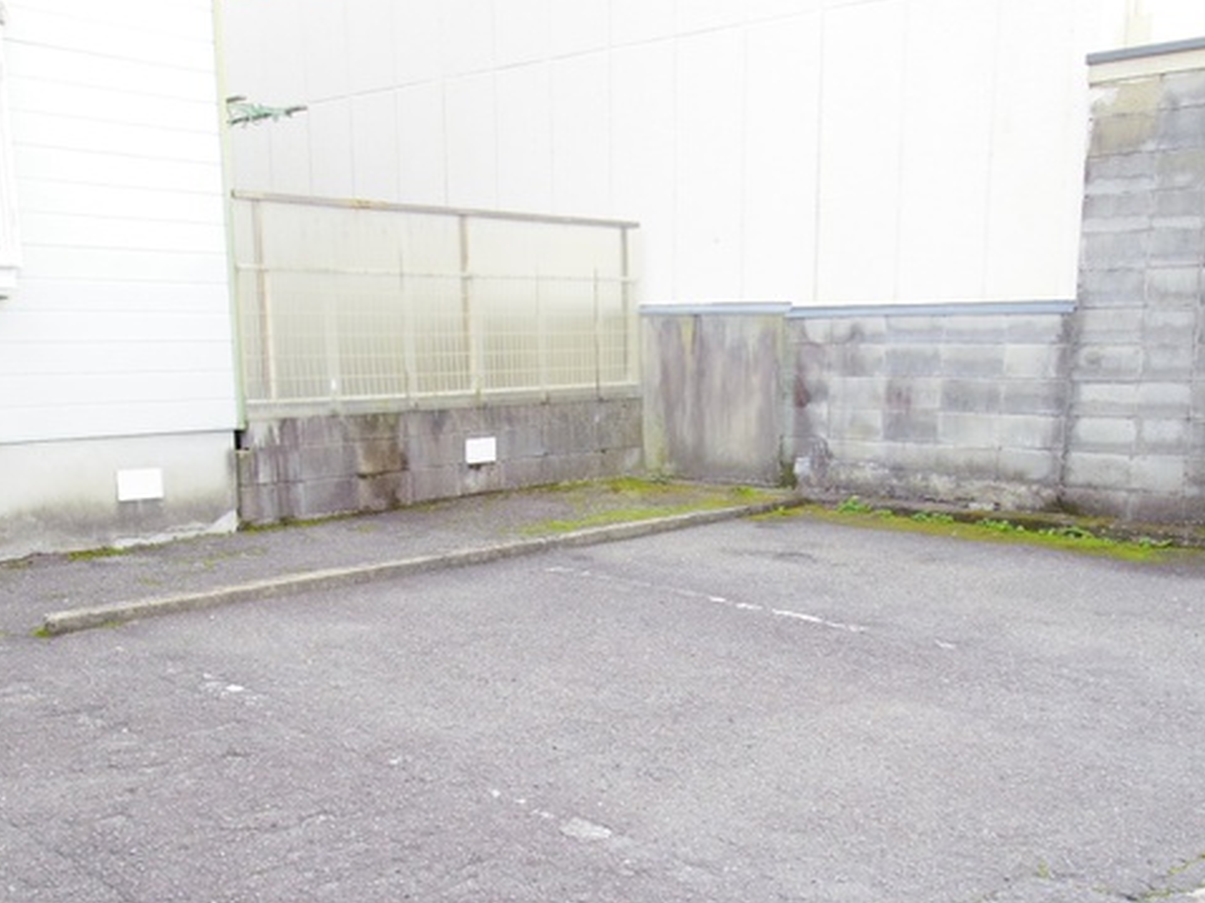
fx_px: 1322
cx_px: 626
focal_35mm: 38
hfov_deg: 49.0
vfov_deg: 37.1
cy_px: 633
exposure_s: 1/40
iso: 200
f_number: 4
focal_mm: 5.6
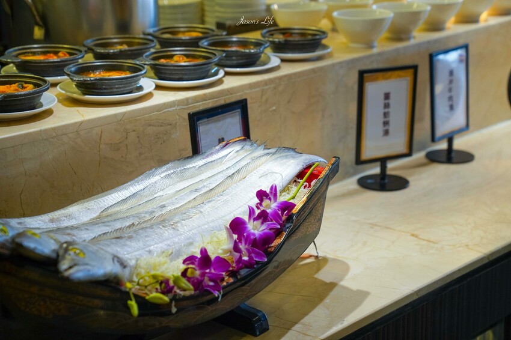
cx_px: 256
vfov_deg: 19.4
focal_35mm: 70
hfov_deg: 28.9
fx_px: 993
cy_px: 170
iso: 500
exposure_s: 1/80
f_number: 4
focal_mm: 70
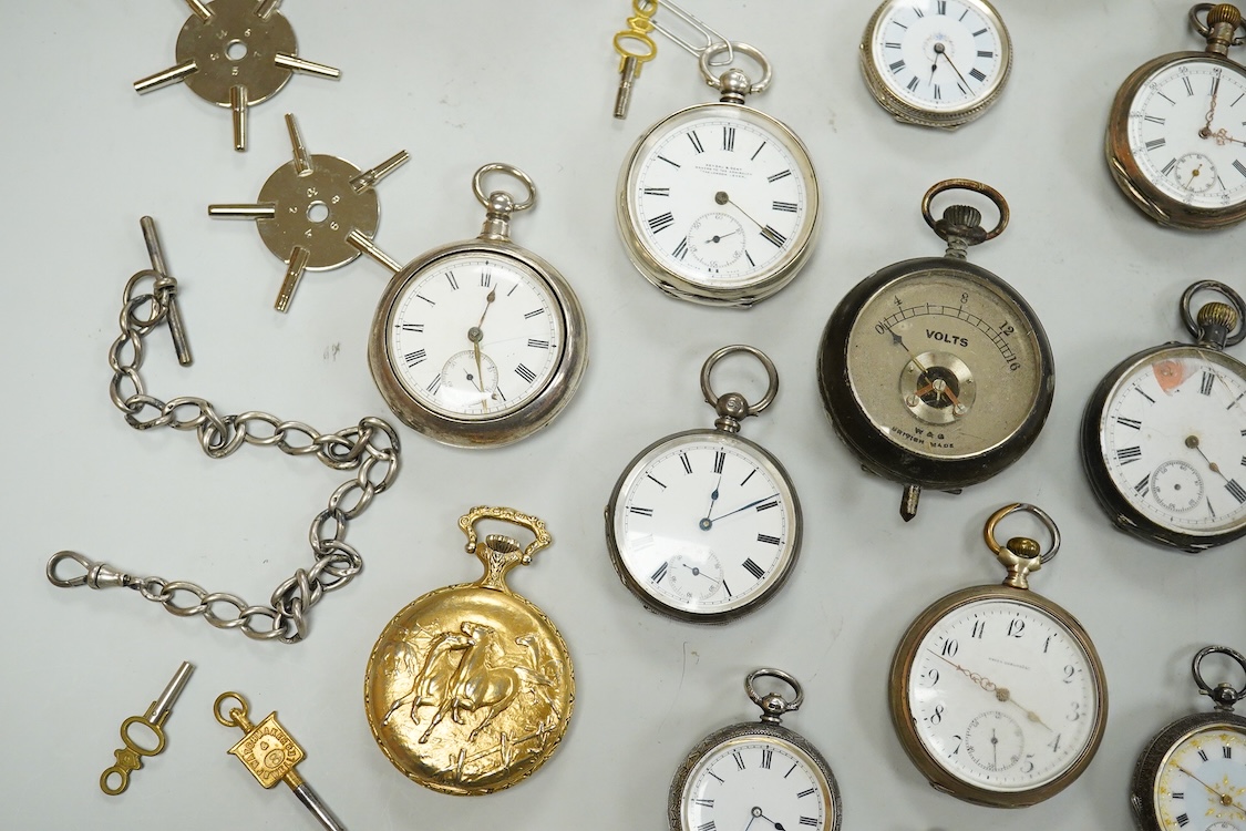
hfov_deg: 43.6
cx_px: 623
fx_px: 1557
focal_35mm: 45
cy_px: 416
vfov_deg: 29.9
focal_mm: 30
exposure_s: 1/400
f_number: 8
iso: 3200
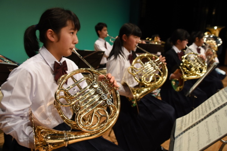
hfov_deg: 49.6
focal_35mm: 39
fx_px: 246
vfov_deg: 34.2
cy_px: 76
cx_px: 114
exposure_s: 1/60
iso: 400
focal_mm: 26
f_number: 3.8
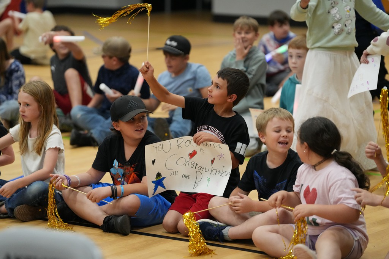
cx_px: 194
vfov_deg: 9.9
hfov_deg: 14.8
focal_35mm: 139
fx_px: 1502
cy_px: 130
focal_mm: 139
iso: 5000
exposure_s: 1/800
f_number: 2.8
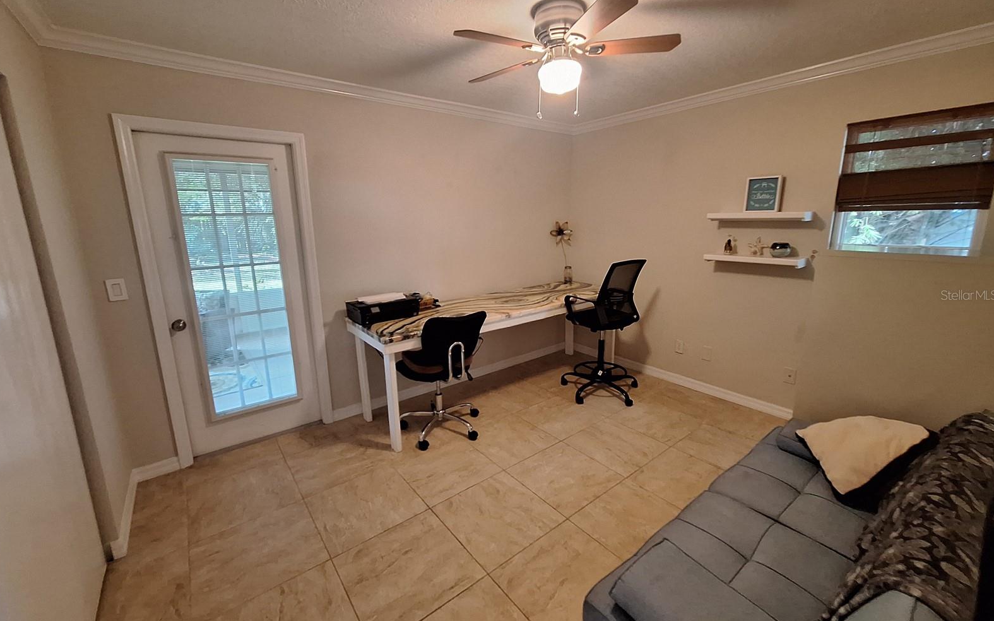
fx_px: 379
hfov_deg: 105.3
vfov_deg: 78.6
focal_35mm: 14
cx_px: 495
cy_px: 295
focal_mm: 1.74
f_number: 2.2
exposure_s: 1/24
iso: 250
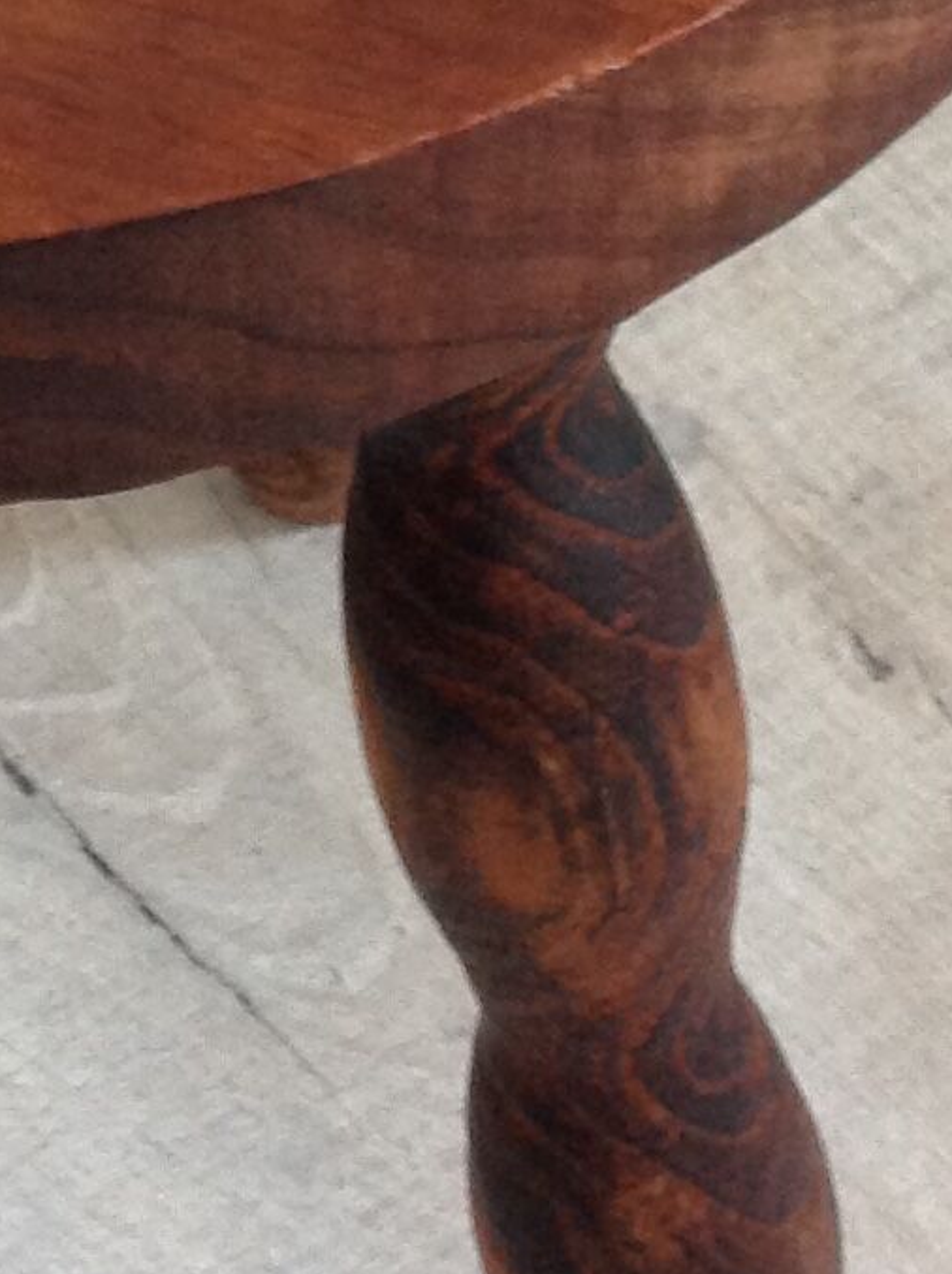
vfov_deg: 14.6
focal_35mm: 134
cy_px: 117
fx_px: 4925
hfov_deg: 10.9
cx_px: -23
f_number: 2.4
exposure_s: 1/15
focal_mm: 4.28
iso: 200
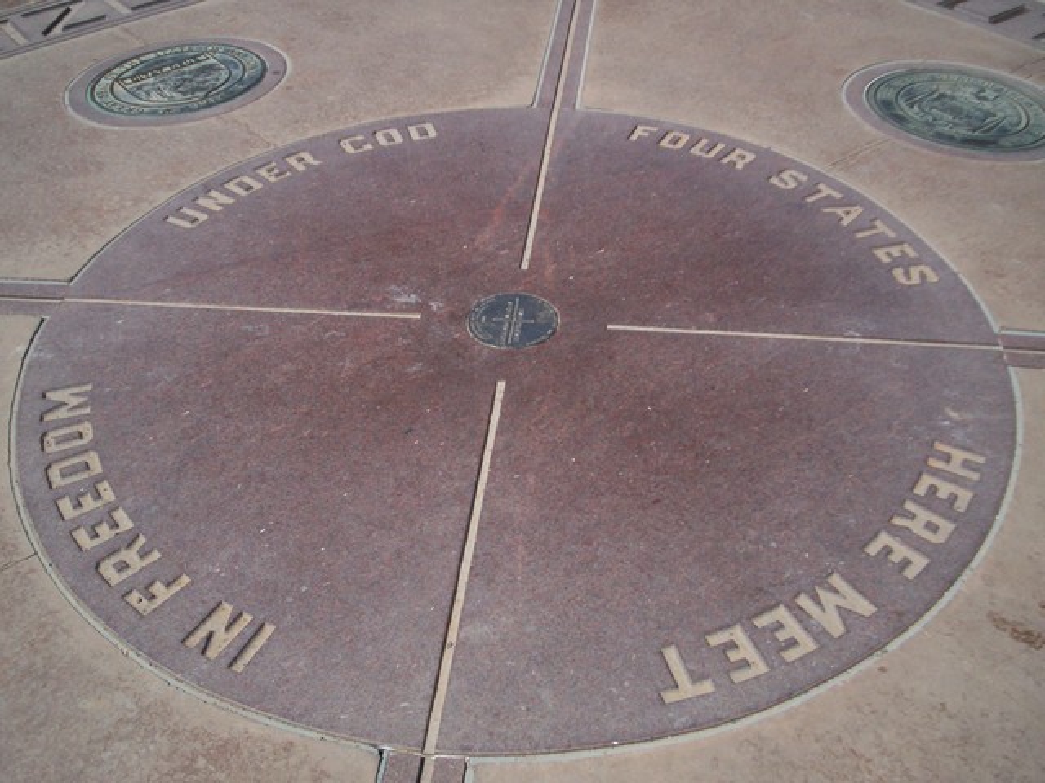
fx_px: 1087
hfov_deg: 51.4
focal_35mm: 36
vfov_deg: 39.7
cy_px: 392
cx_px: 522
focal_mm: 5.9
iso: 100
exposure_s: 1/1157
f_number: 4.5
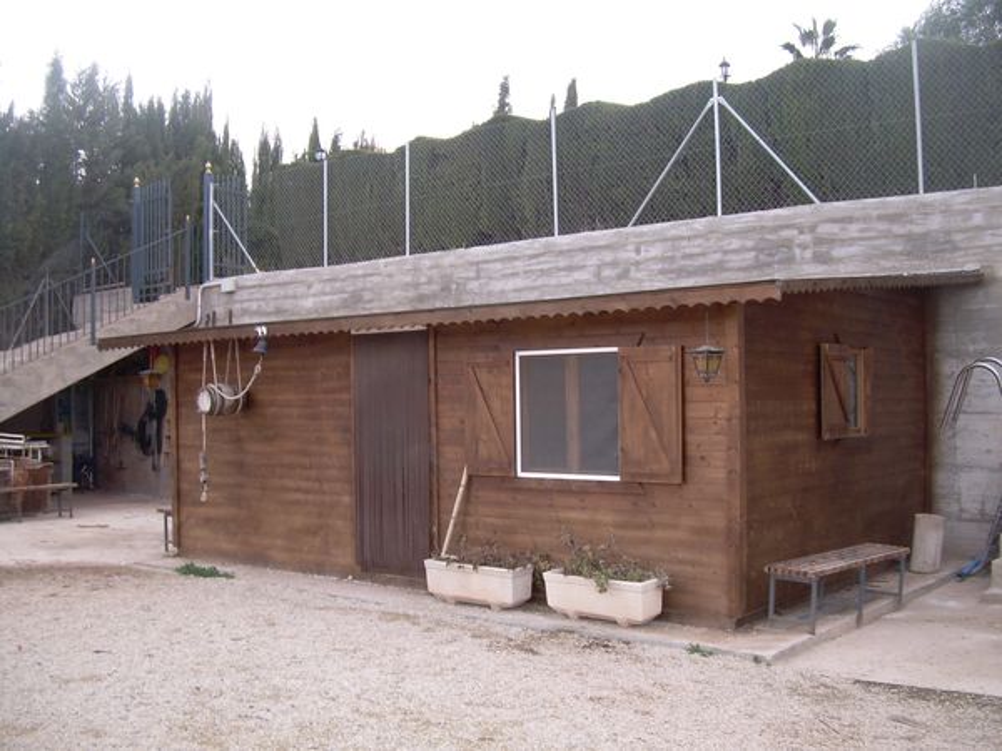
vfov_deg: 37.7
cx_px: 501
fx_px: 1100
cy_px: 376
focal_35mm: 38
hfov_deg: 49.0
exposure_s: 1/92.5
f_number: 2.8
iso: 50
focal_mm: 6.3
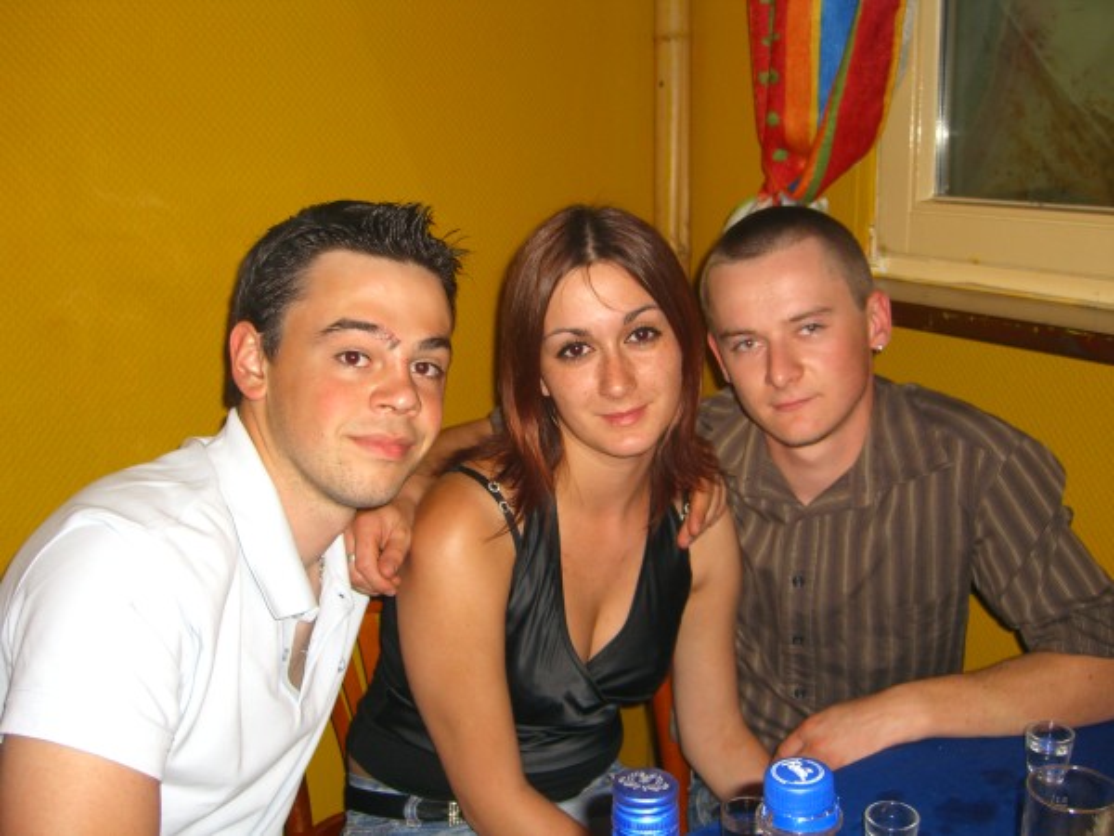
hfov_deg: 49.0
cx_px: 557
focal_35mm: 38
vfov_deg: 37.7
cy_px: 418
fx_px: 1223
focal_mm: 7.9
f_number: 2.8
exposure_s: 1/60
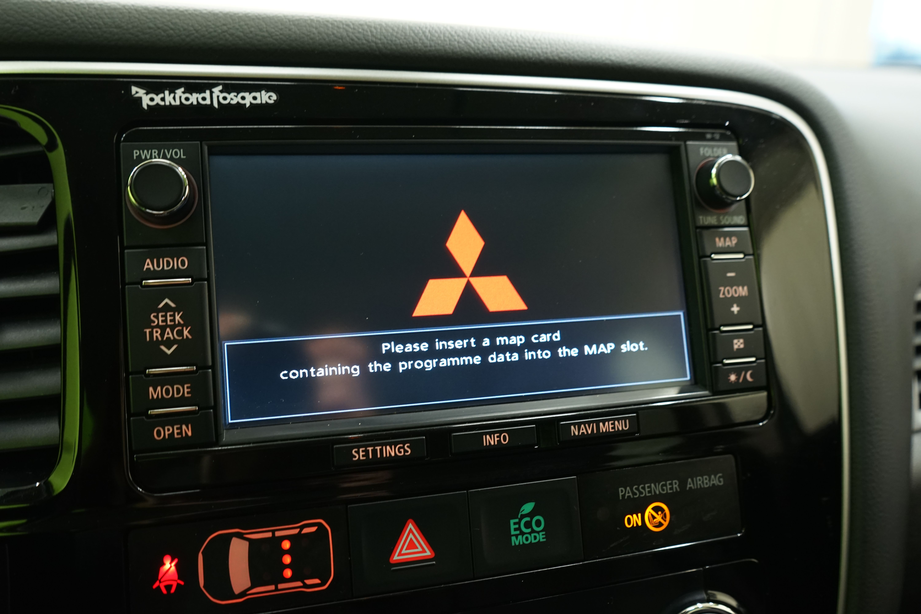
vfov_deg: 46.4
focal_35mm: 28
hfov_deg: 65.5
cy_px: 307
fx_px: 716
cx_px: 460
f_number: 5.6
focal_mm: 28
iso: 1250
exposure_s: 1/13
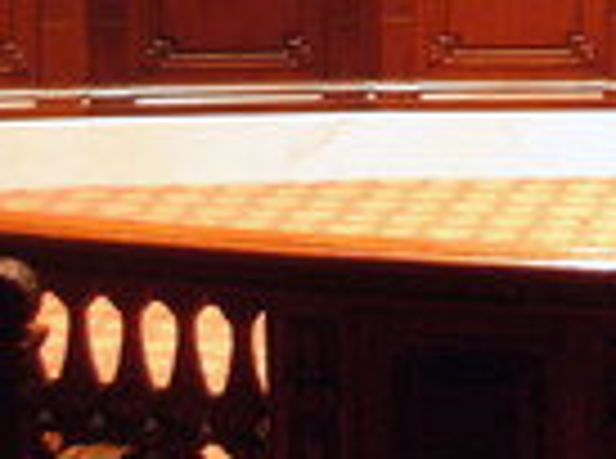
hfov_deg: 10.6
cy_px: -432
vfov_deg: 8.0
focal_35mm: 178
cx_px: 998
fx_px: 3159
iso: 145
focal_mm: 6.3
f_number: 2.9
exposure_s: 1/4
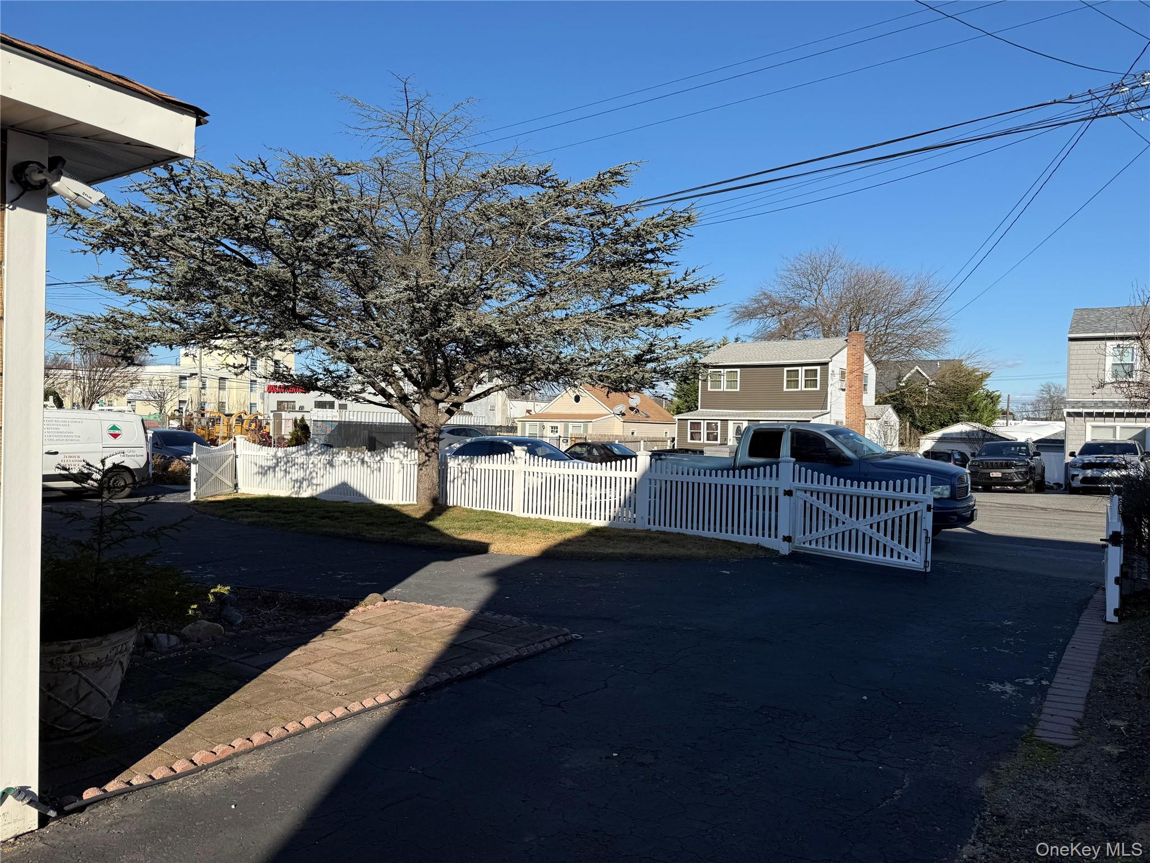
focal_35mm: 24
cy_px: 432
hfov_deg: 71.6
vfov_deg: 56.8
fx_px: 797
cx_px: 575
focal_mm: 6.76
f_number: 1.78
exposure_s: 1/4673
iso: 80
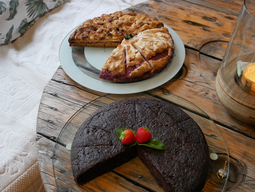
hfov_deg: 38.2
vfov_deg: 29.1
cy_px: 96
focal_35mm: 50
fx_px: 368
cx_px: 128
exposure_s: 1/60
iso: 1250
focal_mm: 25
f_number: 5.2
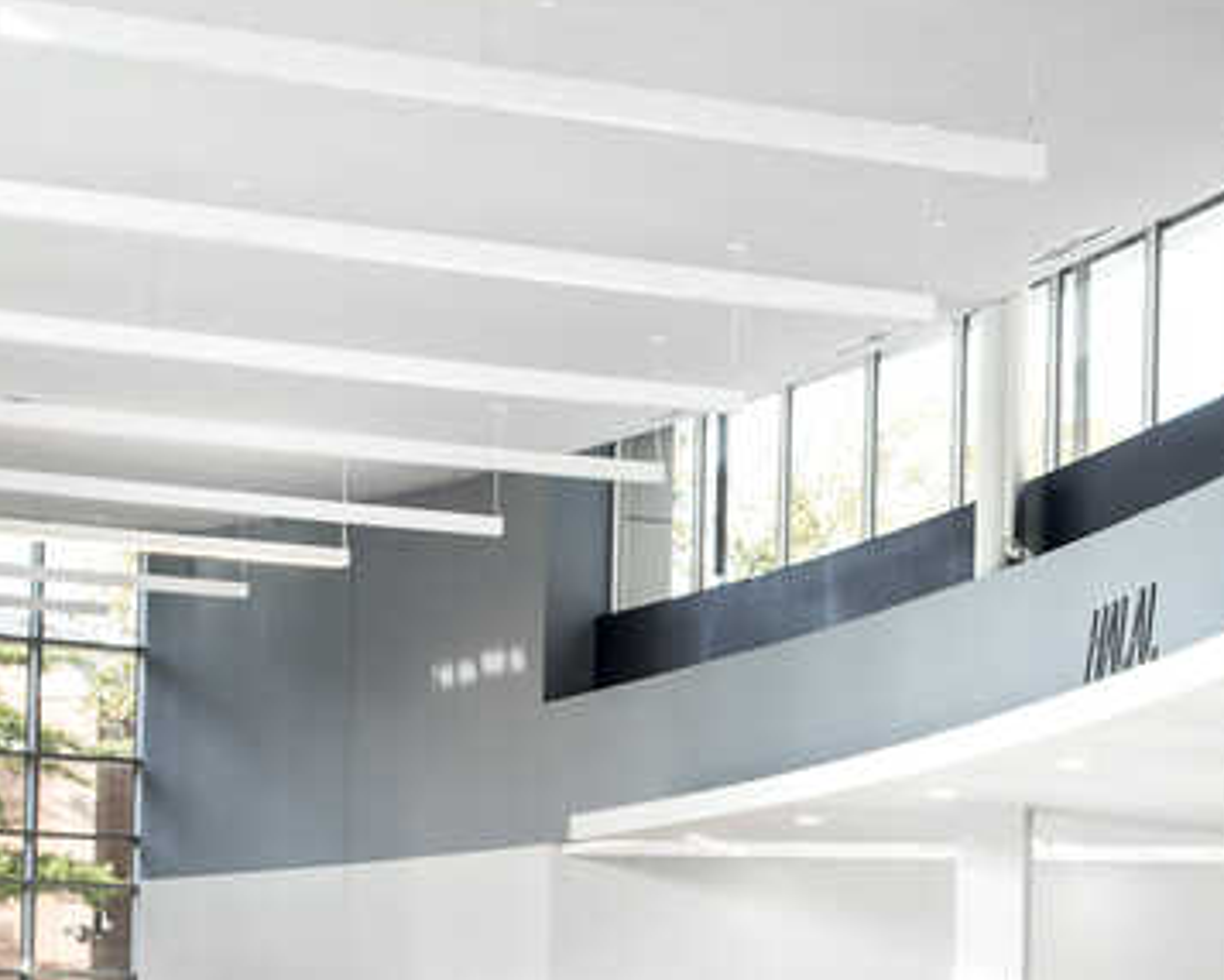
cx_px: 1301
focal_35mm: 102
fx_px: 3697
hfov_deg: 18.2
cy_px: 911
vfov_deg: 14.9
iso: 200
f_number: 16
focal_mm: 45
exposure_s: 1/8
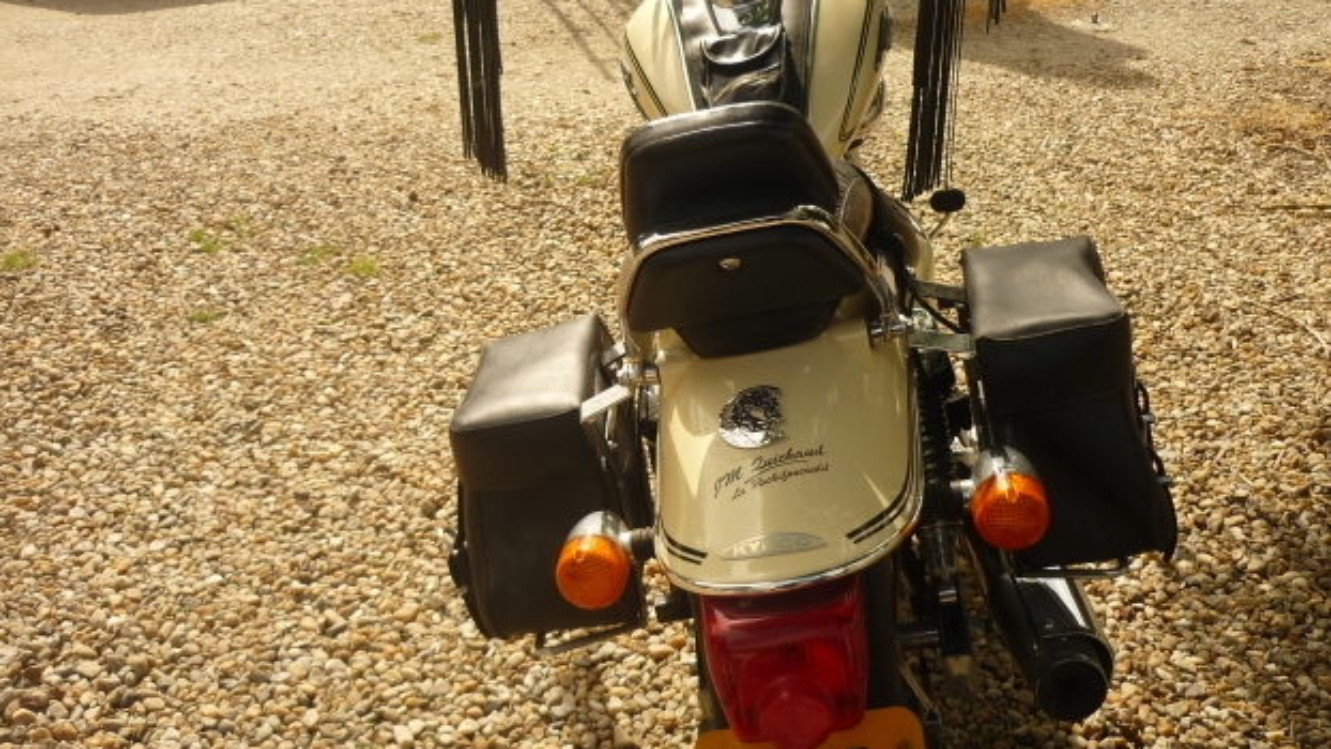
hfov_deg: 54.0
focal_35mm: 37
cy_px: 353
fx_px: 1306
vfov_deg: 32.0
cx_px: 648
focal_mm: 5.5
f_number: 2.8
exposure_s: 1/1000
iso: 80
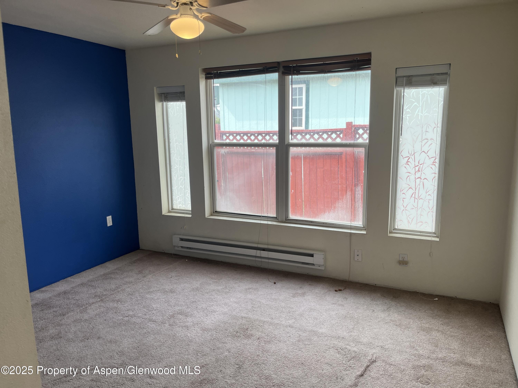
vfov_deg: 53.1
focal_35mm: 26
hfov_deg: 67.3
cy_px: 194
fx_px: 389
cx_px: 259
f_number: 1.6
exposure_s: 1/364
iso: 50
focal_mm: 5.1
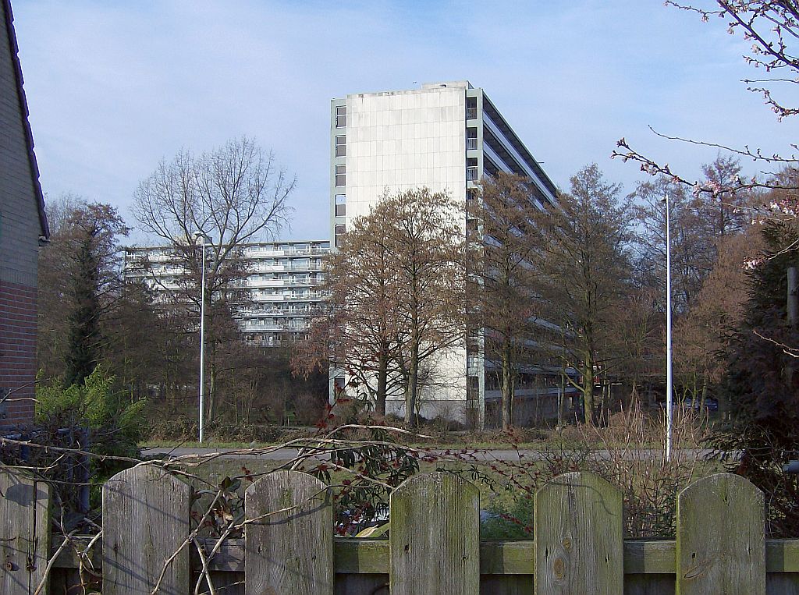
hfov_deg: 41.3
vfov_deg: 31.4
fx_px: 1059
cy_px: 298
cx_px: 400
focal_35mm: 46
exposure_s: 1/319
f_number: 5.1
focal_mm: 7.7
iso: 100
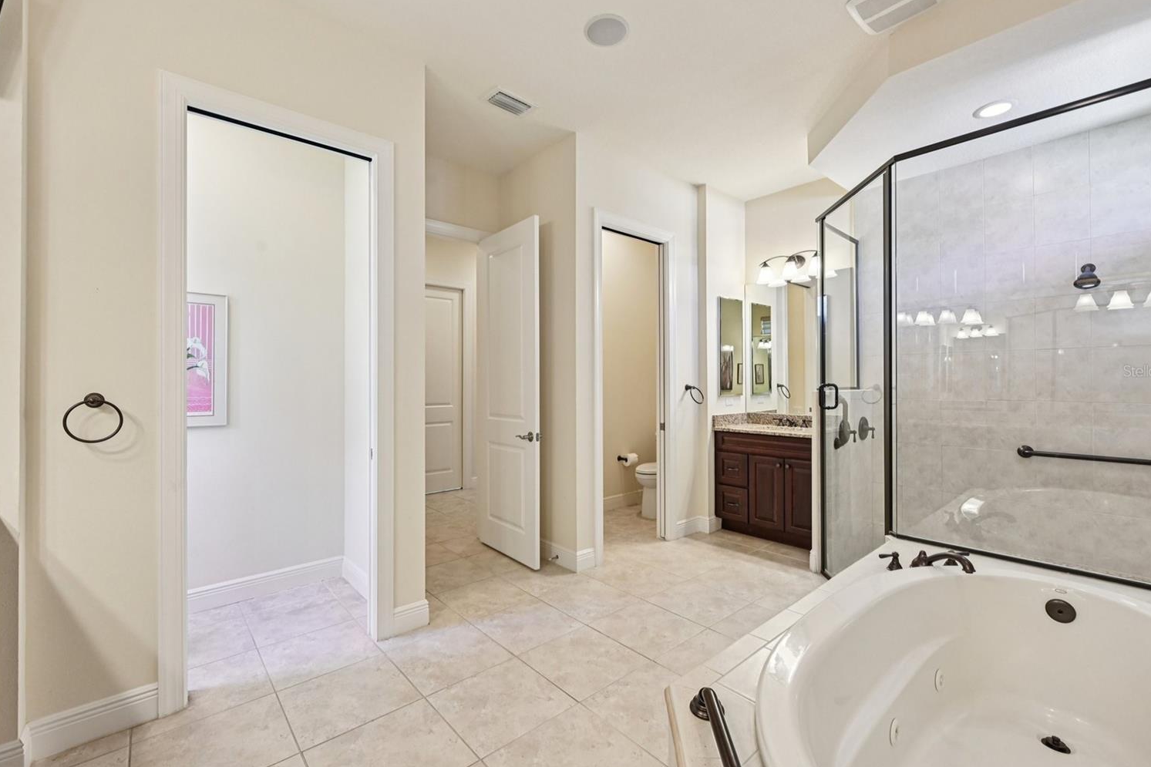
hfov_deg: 100.4
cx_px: 575
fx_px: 479
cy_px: 371
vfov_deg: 77.3
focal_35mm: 15
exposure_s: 1/20
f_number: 8
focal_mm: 14
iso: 400
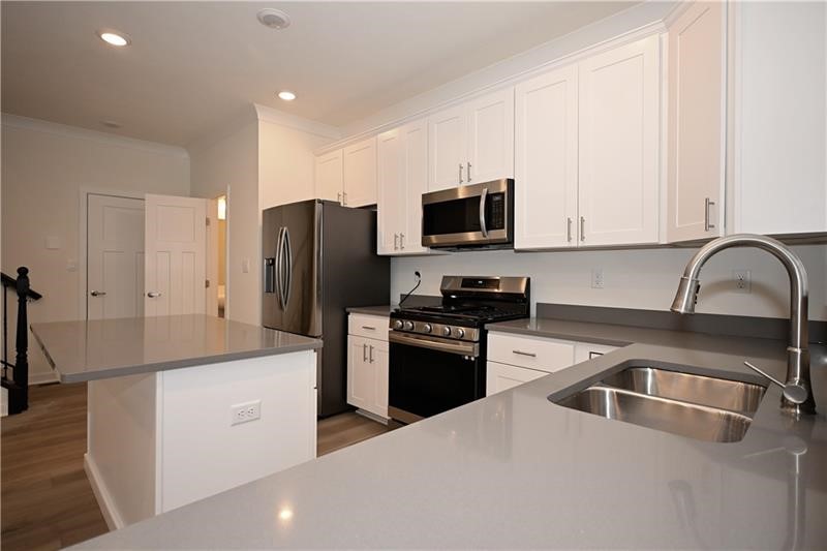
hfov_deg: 90.0
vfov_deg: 67.4
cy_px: 276
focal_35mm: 18
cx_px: 414
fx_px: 413
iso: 360
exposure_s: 1/60
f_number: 4
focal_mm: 12
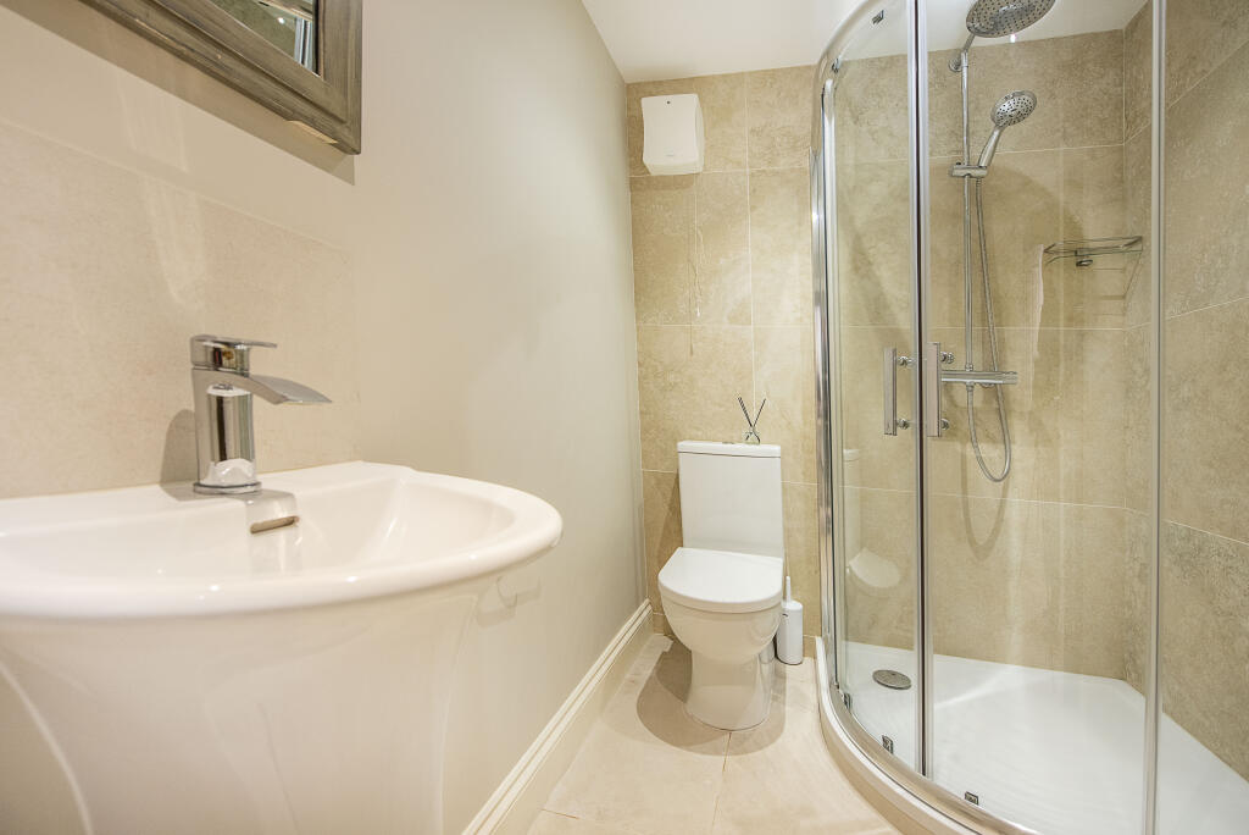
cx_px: 624
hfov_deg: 104.2
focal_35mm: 14
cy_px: 418
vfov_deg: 81.3
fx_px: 486
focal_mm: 14
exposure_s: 1/30
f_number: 5
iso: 500
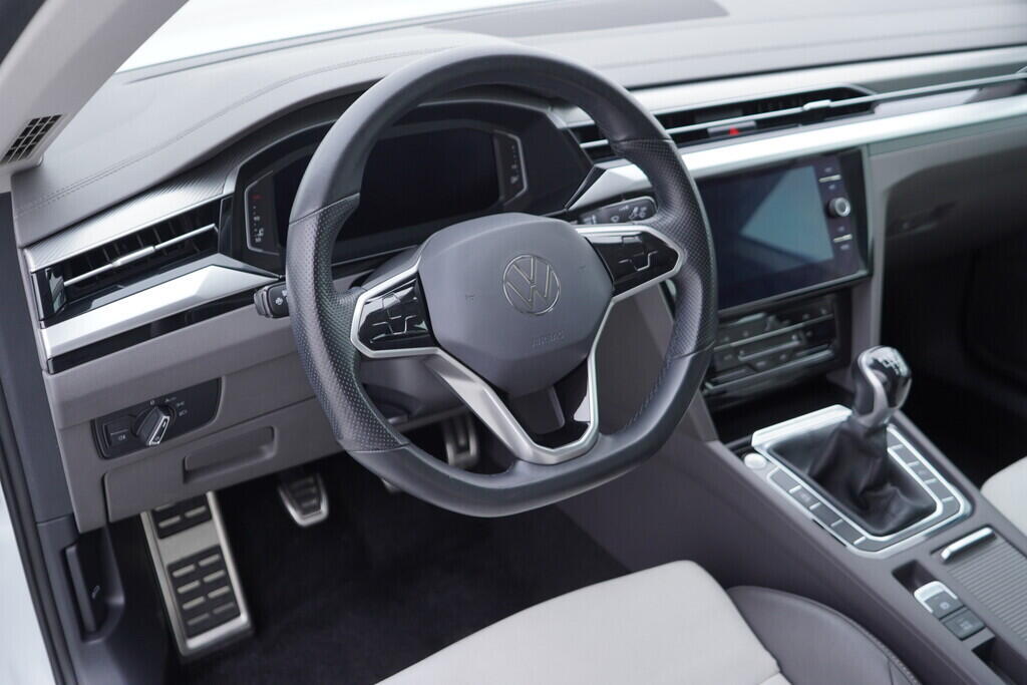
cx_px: 514
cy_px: 342
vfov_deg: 36.9
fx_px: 1027
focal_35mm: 36
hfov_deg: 53.1
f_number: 2.8
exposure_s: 1/40
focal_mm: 24
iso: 125
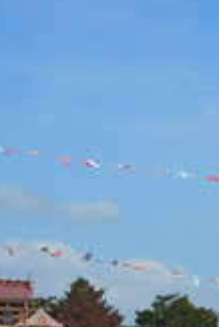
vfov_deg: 12.1
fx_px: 1530
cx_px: 327
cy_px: 331
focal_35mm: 168
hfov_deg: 8.0
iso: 125
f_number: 8.4
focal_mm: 9.8
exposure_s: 1/400
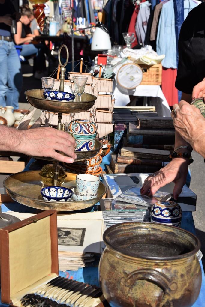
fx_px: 640
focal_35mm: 75
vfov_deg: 27.0
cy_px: 154
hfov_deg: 18.2
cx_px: 102
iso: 100
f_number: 9
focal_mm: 50
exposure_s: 1/320
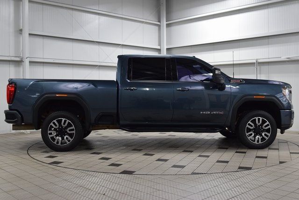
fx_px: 336
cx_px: 150
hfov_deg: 47.9
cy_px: 100
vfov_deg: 33.0
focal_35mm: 40
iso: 1600
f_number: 7.1
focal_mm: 27
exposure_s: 1/60
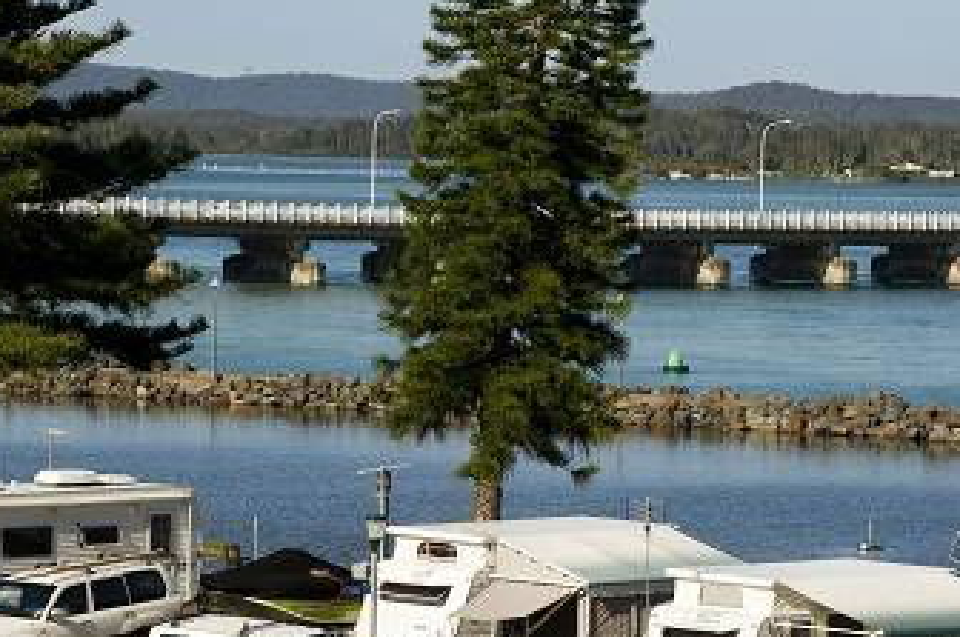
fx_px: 5352
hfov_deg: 10.2
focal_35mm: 201
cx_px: 517
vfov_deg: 6.8
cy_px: 398
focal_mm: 150
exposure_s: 1/500
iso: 400
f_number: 11
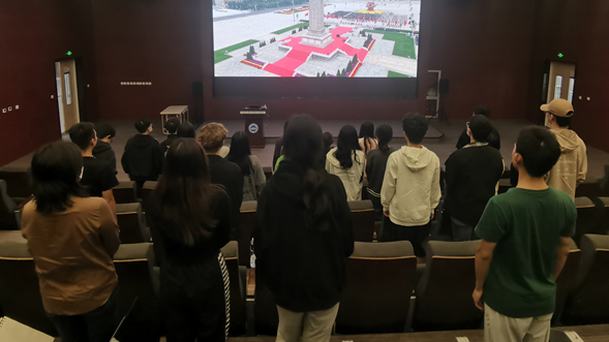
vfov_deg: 49.1
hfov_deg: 81.2
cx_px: 305
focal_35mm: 22
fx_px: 355
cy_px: 80
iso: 80
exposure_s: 1/60
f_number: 2.2
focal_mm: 2.26
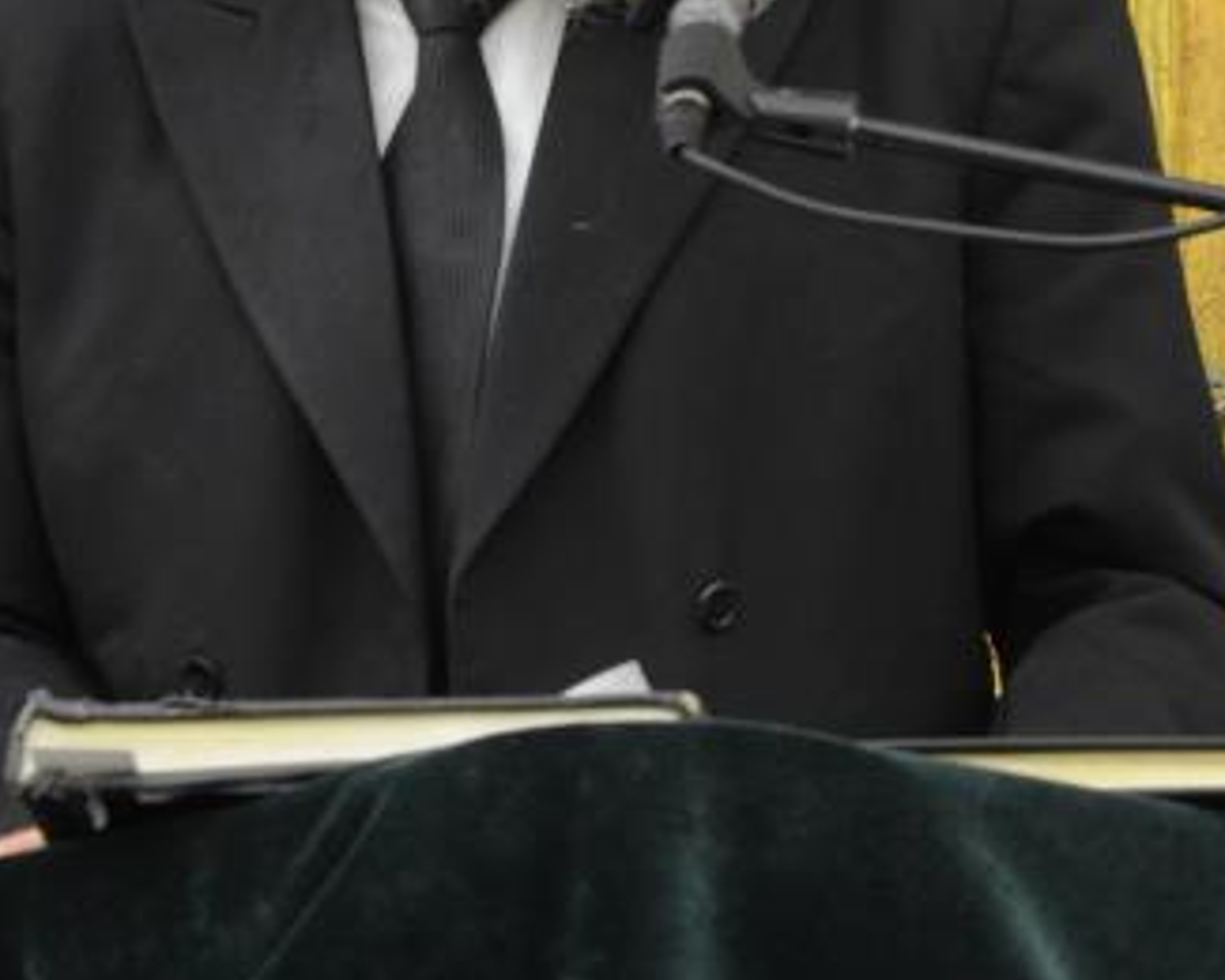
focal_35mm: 376
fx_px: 13649
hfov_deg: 5.1
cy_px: 268
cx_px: 547
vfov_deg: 4.1
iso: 1250
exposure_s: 1/100
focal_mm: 85
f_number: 5.6
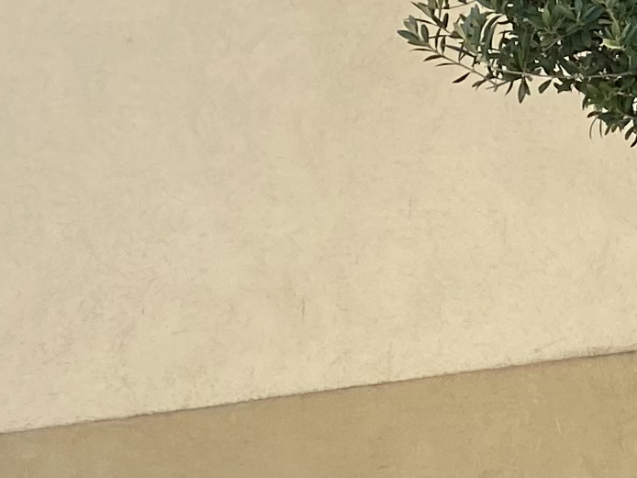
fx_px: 2780
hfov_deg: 11.0
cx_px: 1547
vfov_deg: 9.7
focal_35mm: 151
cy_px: -38
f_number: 1.8
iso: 32
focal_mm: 4.25
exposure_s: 1/693
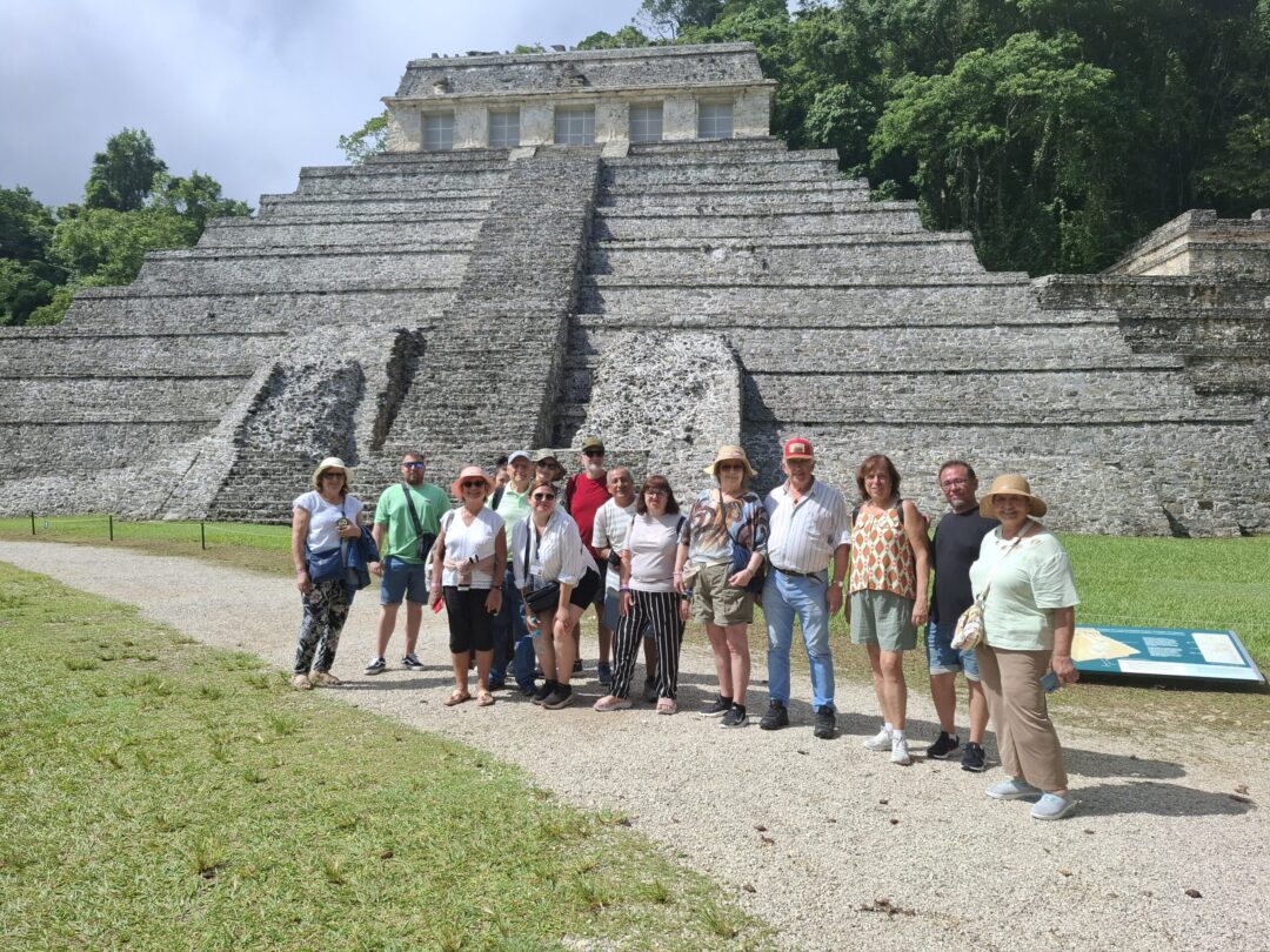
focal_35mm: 23
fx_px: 844
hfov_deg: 73.9
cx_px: 635
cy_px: 476
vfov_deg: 58.9
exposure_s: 1/2096
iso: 50
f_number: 1.8
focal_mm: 5.54
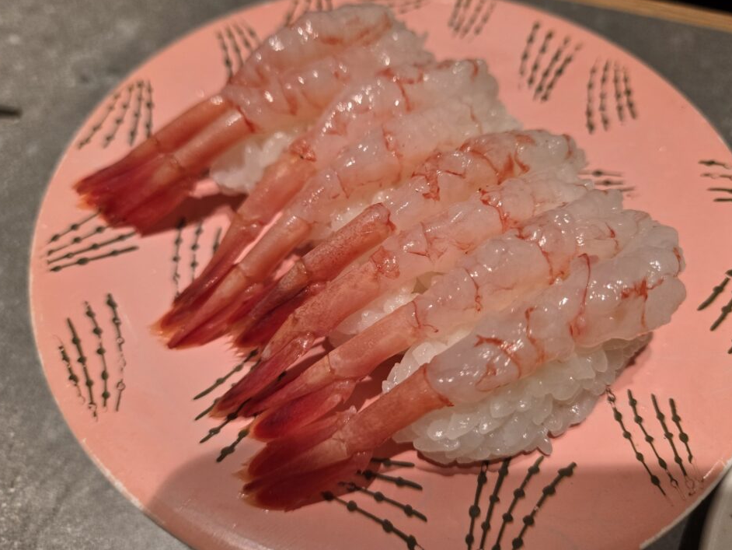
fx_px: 529
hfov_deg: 69.3
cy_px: 264
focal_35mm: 25
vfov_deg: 54.9
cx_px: 387
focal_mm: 5.4
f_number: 1.8
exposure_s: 1/508
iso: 100
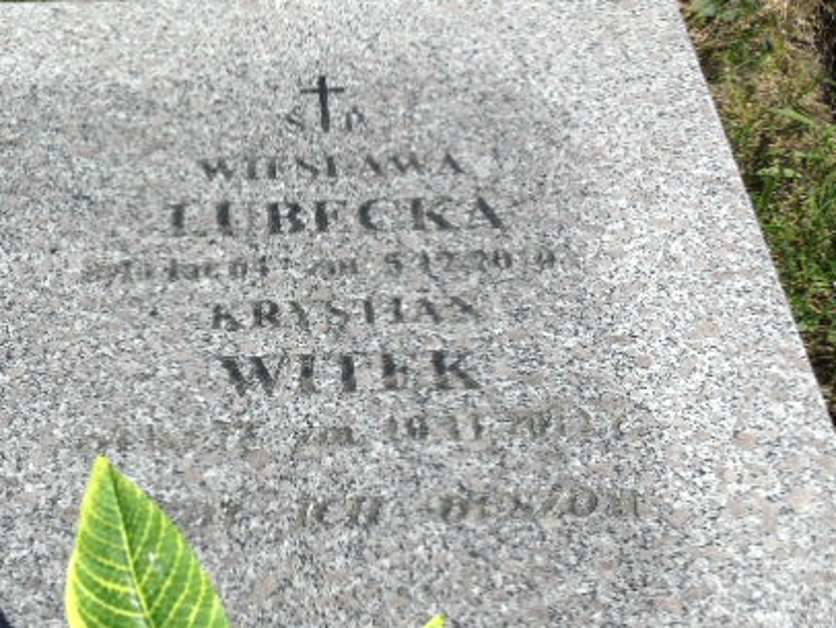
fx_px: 1522
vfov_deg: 23.3
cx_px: 284
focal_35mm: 63
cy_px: 336
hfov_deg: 30.5
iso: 80
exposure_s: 1/1000
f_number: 3.9
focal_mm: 7.1
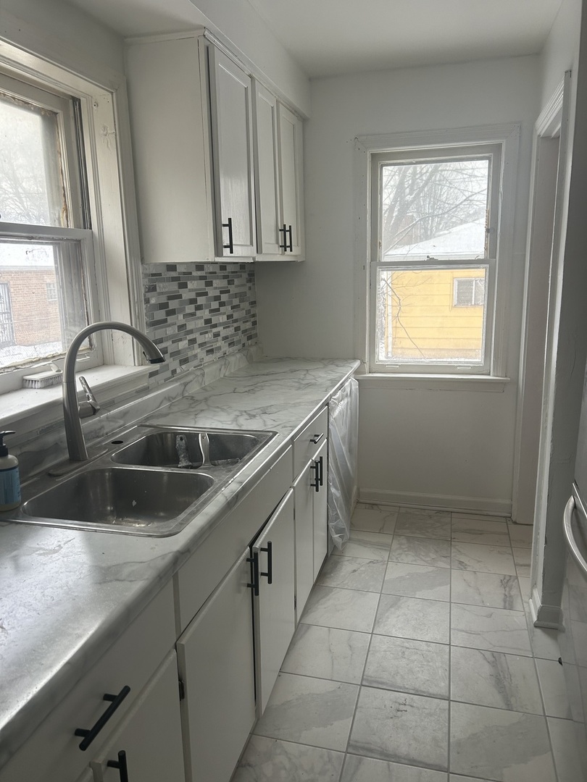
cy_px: 391
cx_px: 294
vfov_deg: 67.3
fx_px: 588
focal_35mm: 26
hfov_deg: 53.1
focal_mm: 5.7
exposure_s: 1/120
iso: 80
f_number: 1.5
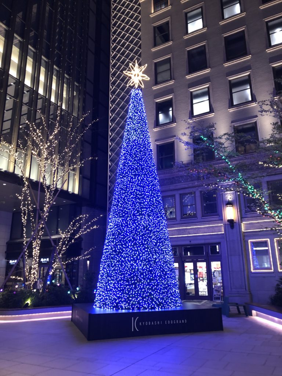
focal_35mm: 28
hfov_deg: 49.7
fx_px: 304
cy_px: 188
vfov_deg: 63.4
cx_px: 141
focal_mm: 3.99
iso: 80
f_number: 1.8
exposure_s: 1/17
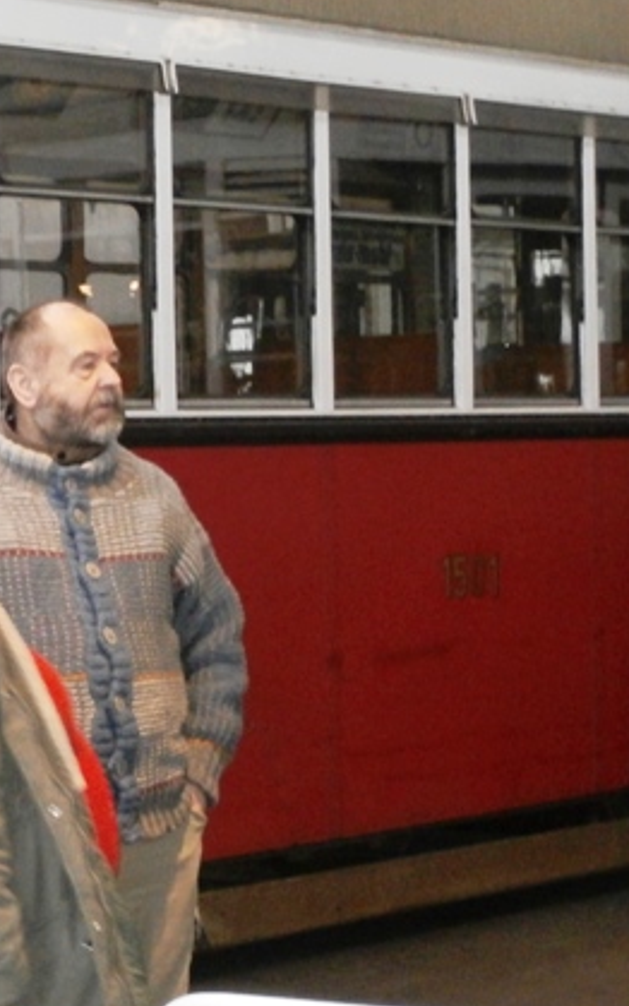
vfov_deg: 18.9
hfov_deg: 11.7
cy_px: 499
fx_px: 3016
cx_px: -132
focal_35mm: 110
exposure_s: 1/40
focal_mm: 12.1
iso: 640
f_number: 4.7
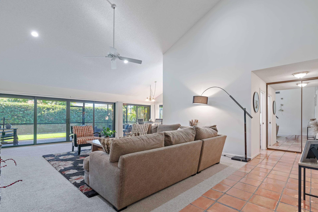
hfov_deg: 93.2
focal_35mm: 17
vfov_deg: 70.4
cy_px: 109
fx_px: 150
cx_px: 154
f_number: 5.6
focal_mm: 16
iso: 100
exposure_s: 1/1.25
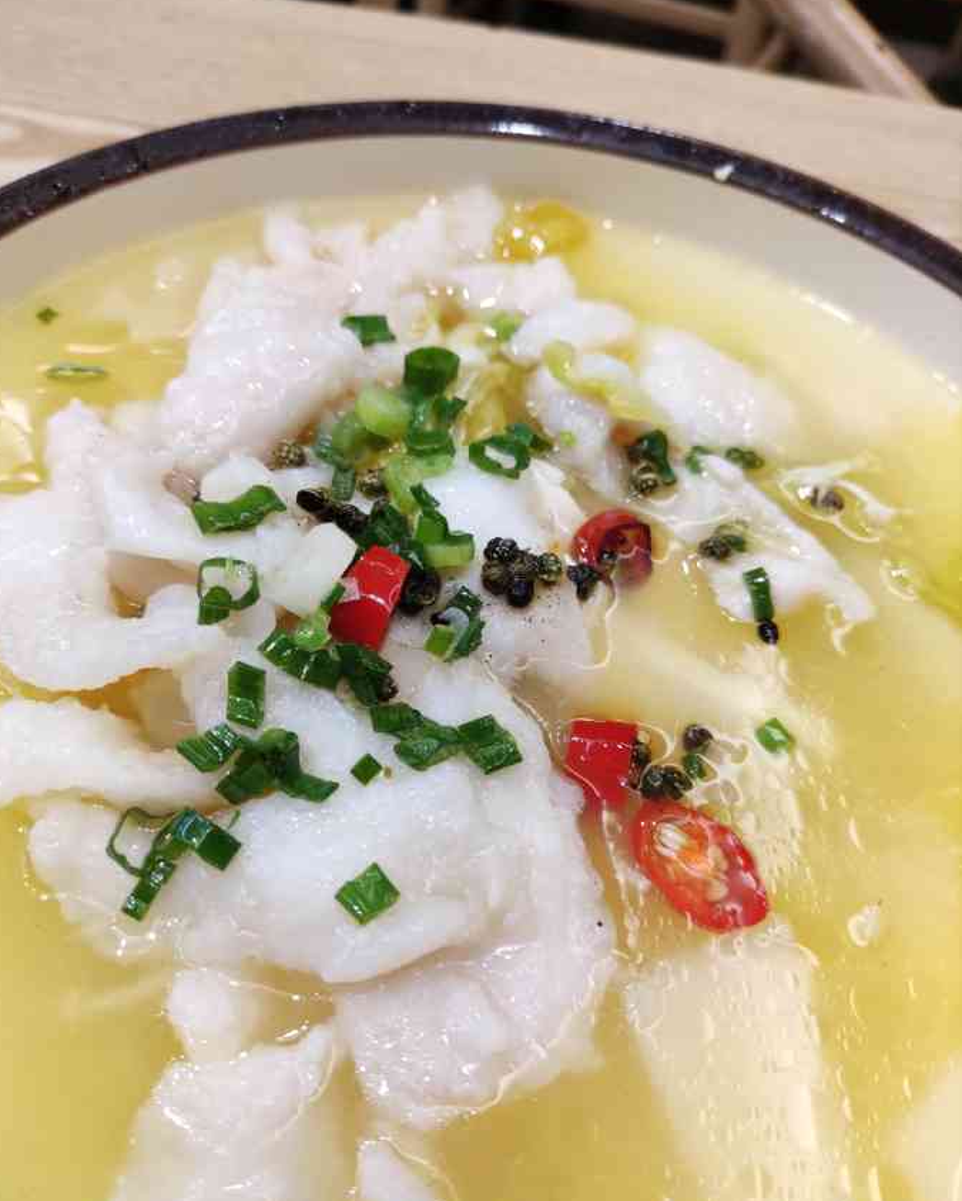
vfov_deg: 64.0
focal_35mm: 27
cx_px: 466
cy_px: 632
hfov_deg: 53.2
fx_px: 960
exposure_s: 1/50
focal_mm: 4.71
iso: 305
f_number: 1.79
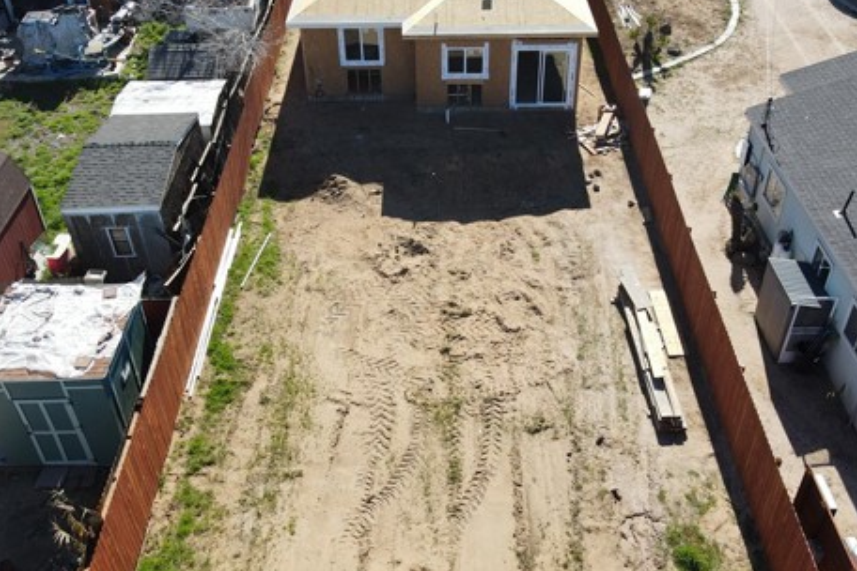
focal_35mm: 35
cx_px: 444
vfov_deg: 37.8
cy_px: 276
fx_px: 833
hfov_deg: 54.4
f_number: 2.8
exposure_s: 1/500
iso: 100
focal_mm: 4.5
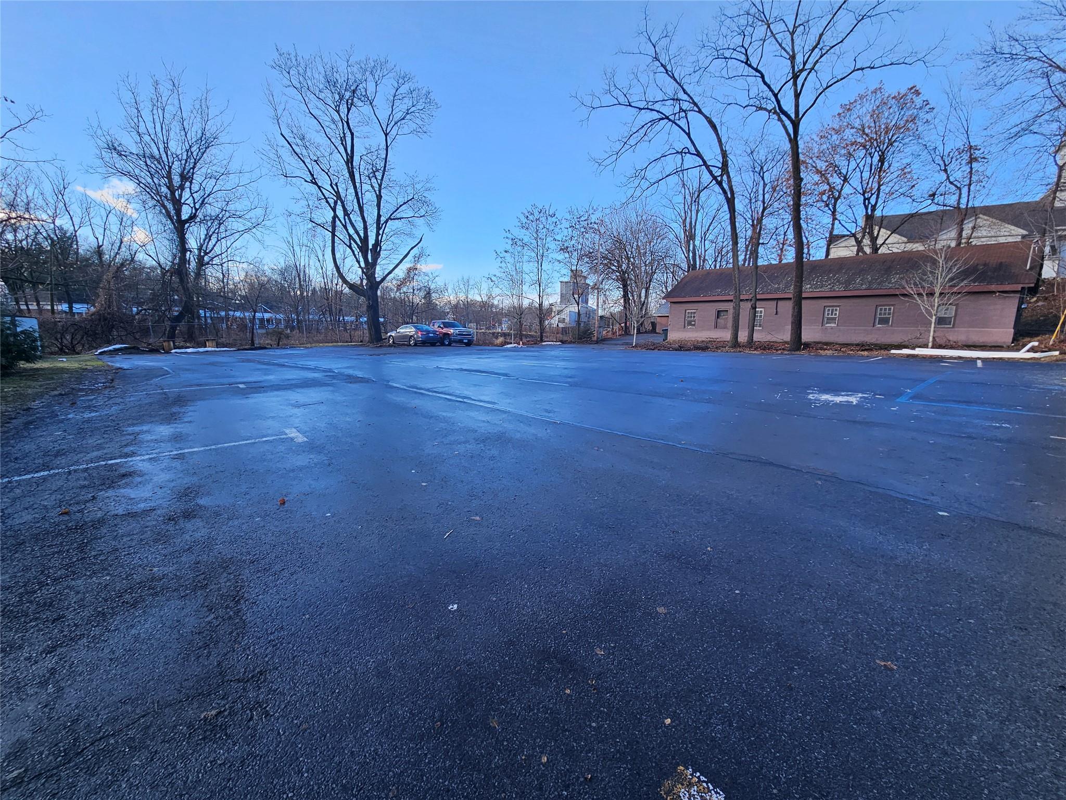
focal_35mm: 13
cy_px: 400
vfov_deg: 89.9
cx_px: 533
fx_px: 400
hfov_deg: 106.2
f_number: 2.2
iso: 50
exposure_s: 1/367
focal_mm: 2.2
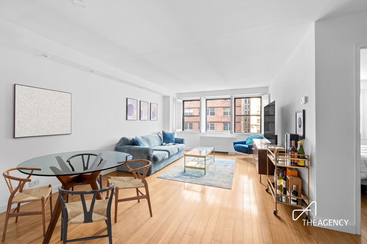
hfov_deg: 104.3
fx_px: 143
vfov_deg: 81.1
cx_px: 184
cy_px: 122
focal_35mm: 14
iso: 400
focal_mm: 14
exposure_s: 3
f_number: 13
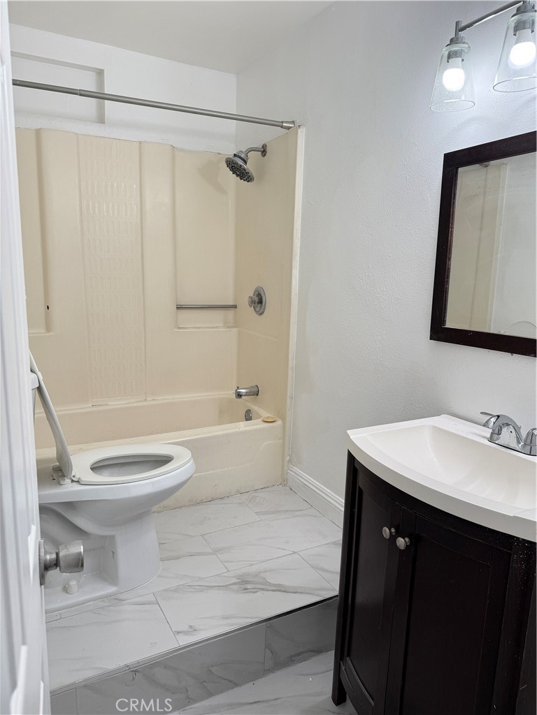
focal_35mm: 24
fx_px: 496
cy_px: 358
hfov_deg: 56.8
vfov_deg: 71.6
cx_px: 268
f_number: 1.78
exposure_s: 1/137
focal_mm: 6.76
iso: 64
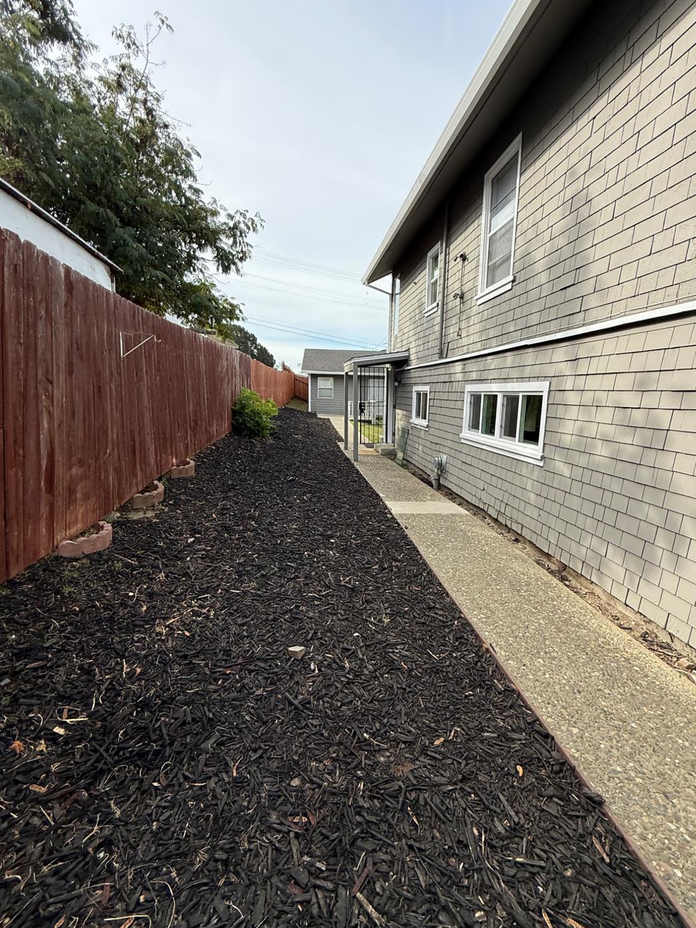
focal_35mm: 15
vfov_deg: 98.2
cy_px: 471
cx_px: 364
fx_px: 402
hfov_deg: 81.7
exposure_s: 1/864
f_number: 2.2
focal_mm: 2.22
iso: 64
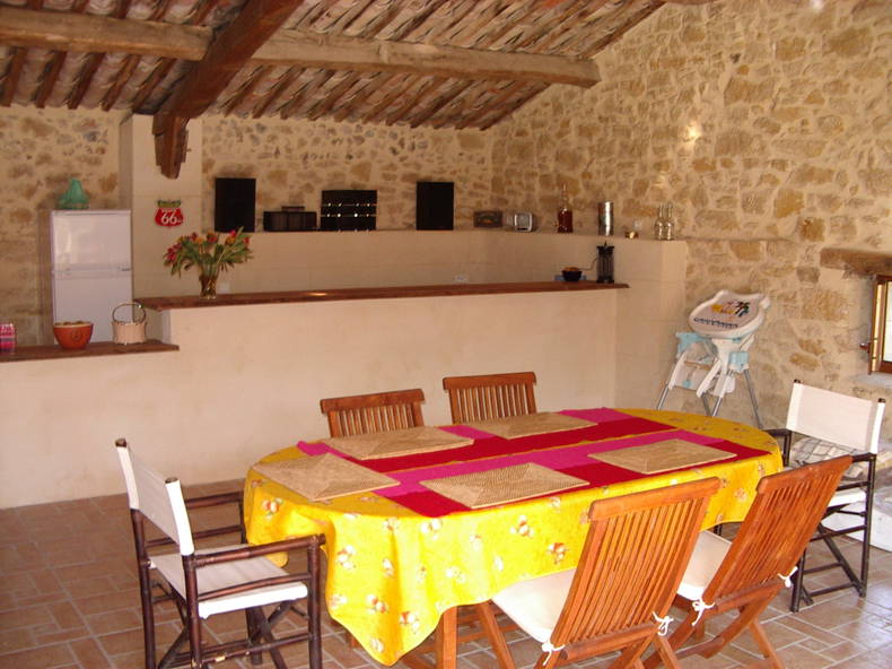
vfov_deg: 37.7
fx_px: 979
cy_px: 334
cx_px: 446
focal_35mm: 38
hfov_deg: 49.0
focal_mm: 5.8
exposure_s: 1/60
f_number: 2.6
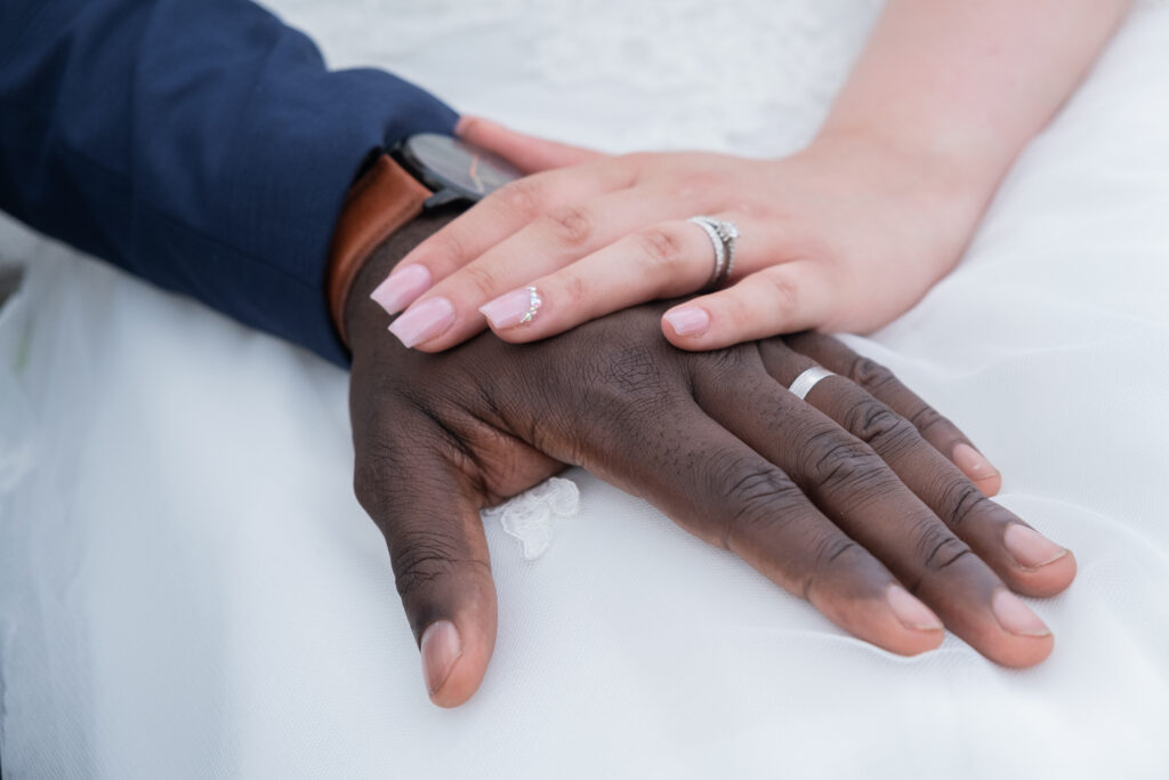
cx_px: 584
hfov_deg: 32.9
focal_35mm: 61
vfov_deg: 22.3
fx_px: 1981
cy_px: 390
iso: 800
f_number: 4
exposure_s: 1/2000
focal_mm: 40.7
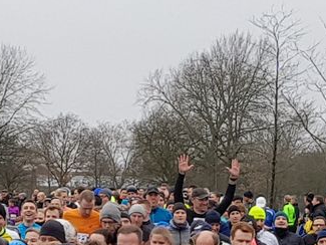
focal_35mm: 164
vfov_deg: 9.0
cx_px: -141
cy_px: 205
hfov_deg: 11.6
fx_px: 1545
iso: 40
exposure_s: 1/411
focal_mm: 4.2
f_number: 1.7
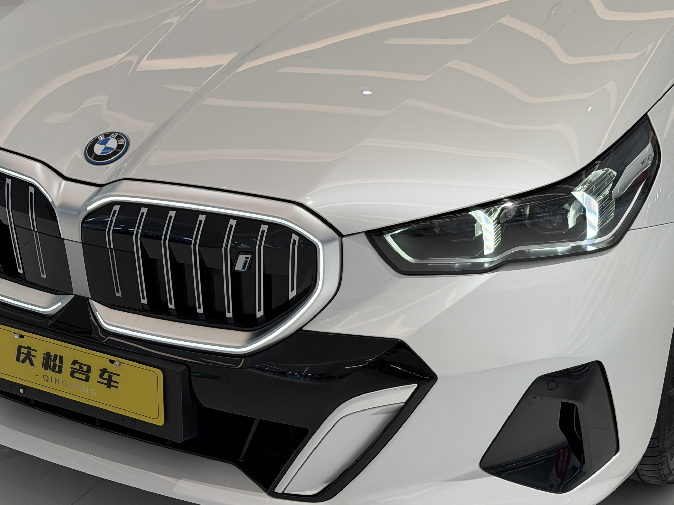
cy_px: 180
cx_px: 317
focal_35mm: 73
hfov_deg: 26.7
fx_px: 1421
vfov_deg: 20.1
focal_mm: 6.76
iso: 80
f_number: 1.78
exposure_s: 1/100
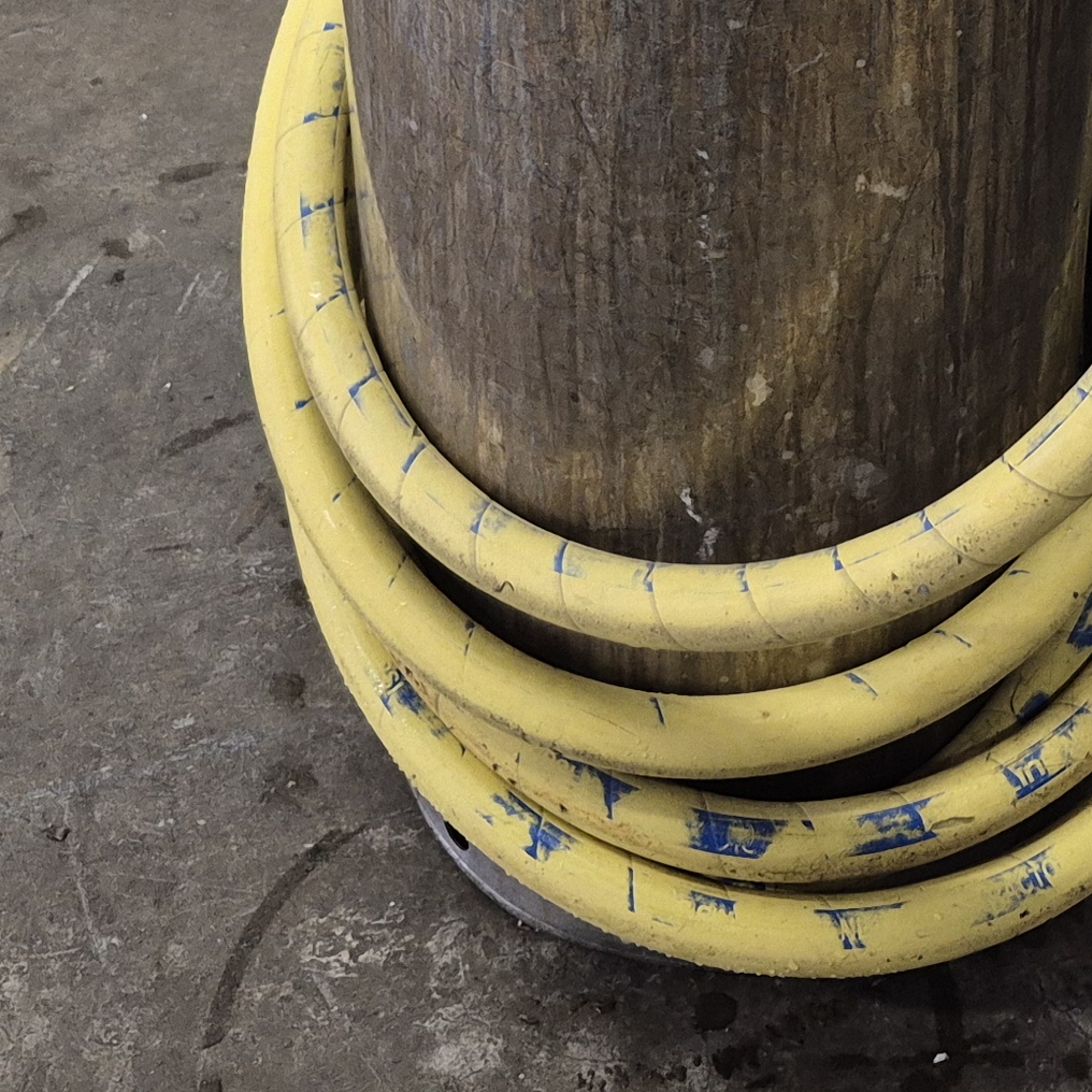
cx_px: 686
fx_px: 2855
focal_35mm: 80
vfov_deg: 19.5
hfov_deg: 21.6
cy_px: -436
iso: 320
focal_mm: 5.4
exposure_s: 1/120
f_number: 1.8
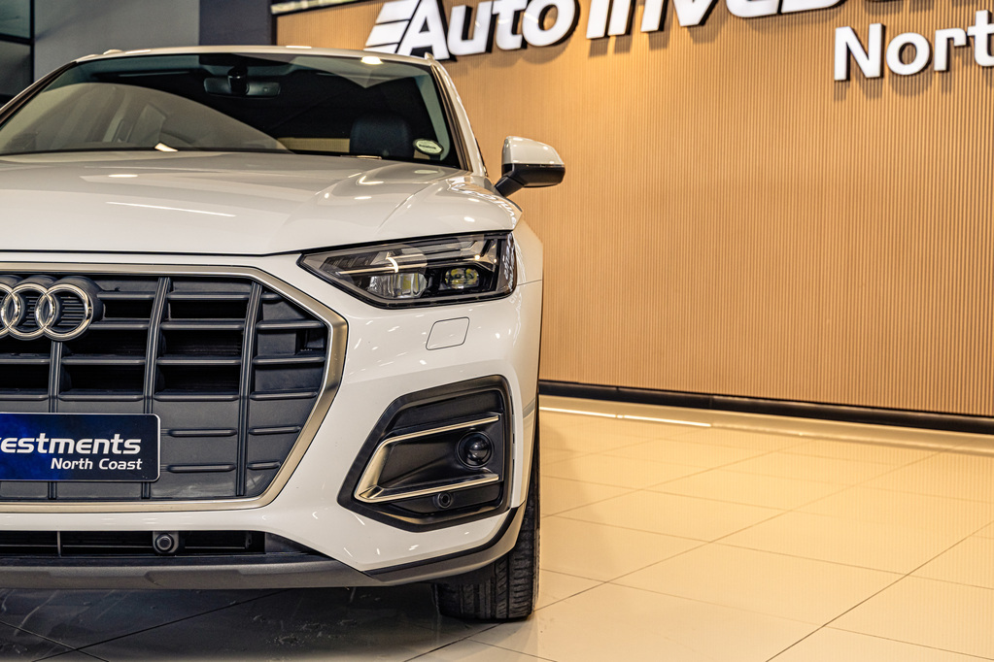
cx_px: 497
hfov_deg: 47.4
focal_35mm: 41
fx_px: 1132
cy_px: 331
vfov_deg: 32.6
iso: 500
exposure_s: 1/200
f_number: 5
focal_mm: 41
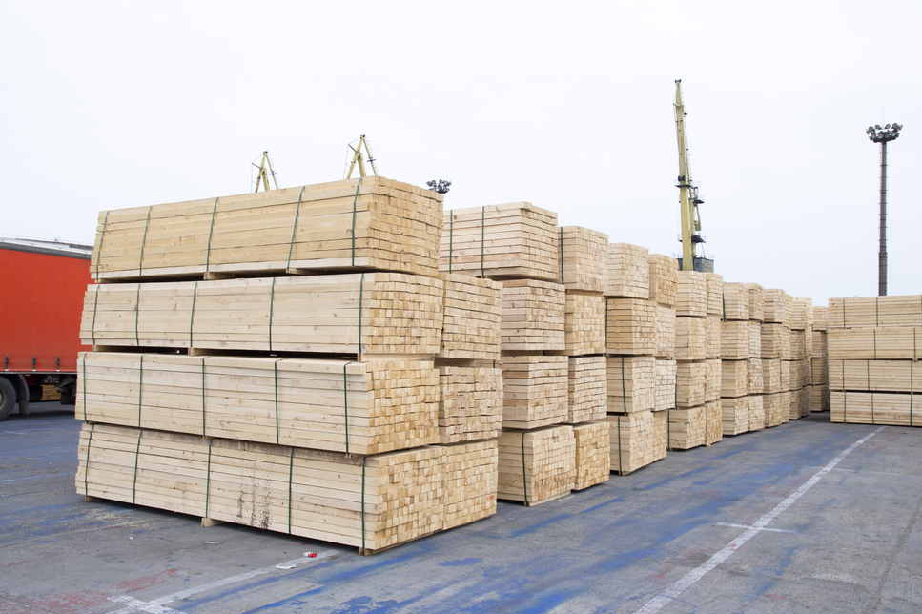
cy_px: 308
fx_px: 794
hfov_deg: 60.3
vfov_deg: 42.3
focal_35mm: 31
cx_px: 461
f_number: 7.1
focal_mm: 20
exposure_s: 1/400
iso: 200
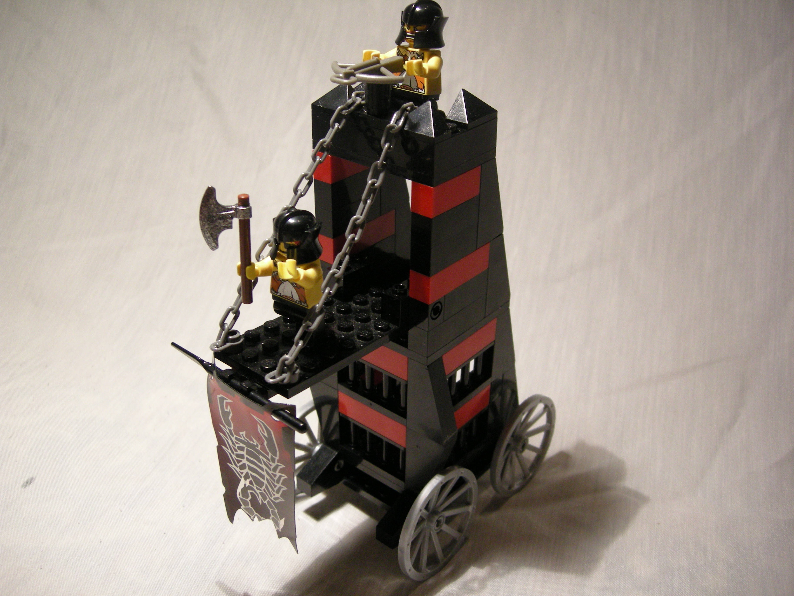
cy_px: 298
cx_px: 397
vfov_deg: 39.7
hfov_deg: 51.4
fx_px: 826
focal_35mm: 36
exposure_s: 1/48.5
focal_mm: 7.5
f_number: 2.7
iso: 239
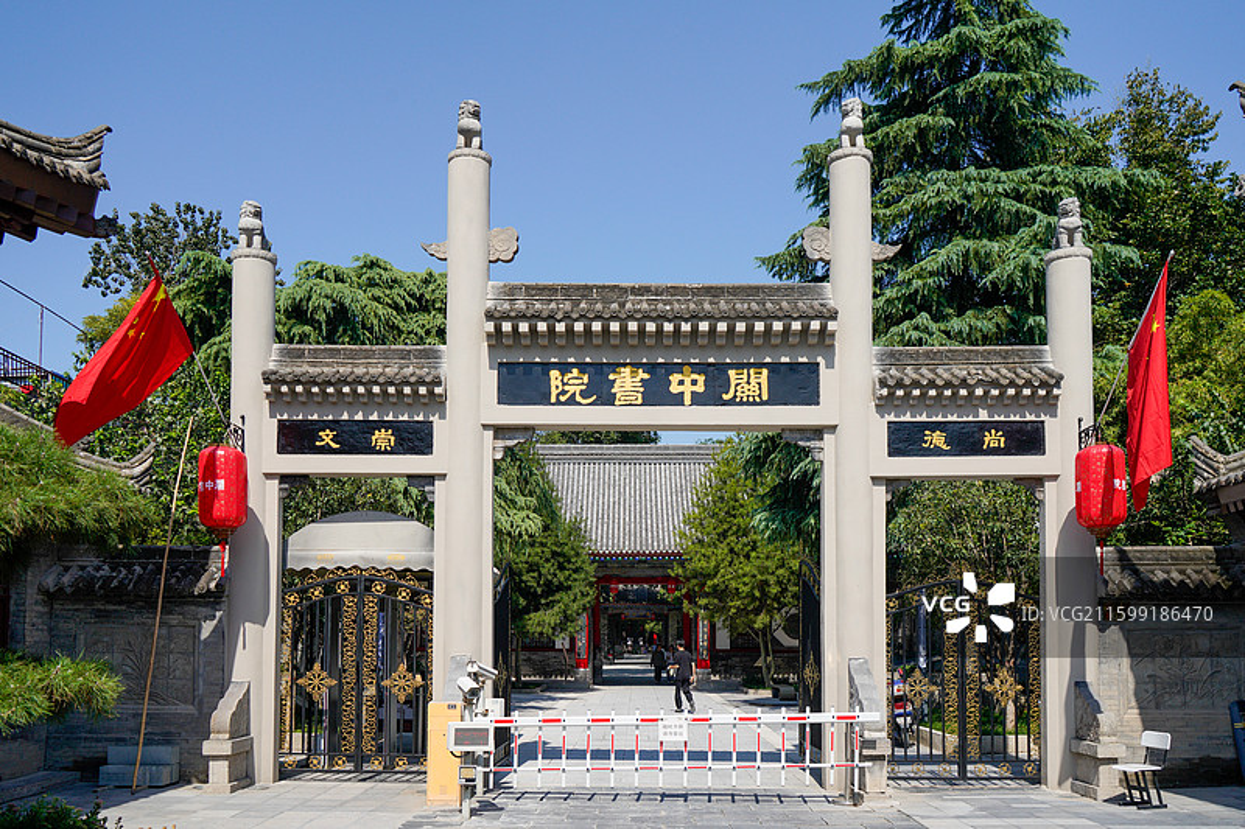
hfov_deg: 61.9
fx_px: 1037
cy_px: 414
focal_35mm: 30
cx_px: 622
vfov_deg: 43.6
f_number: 8
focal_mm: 30
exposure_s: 1/800
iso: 200
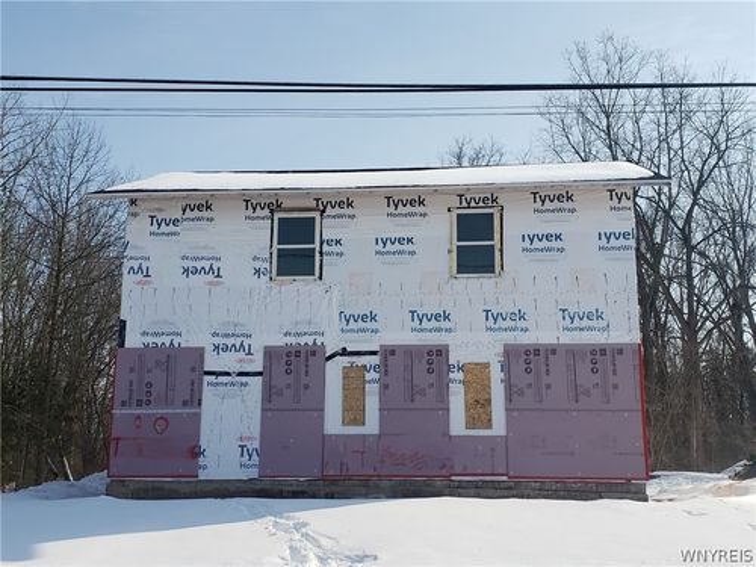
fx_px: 568
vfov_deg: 53.1
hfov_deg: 67.3
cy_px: 284
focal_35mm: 26
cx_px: 378
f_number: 2.4
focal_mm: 4.3
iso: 50
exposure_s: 1/2158
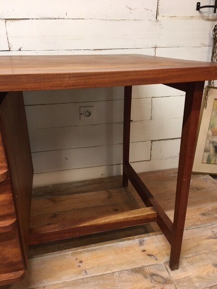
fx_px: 242
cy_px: 144
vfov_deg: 61.7
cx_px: 108
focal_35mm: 29
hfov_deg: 48.2
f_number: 2.2
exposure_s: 1/17
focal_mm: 4.15
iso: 50
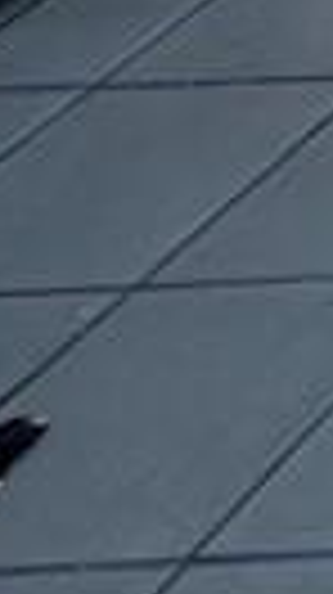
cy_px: -918
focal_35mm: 118
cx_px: 1958
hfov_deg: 5.3
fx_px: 1857
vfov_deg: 12.8
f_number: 2.2
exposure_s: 1/362
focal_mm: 2.22
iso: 40
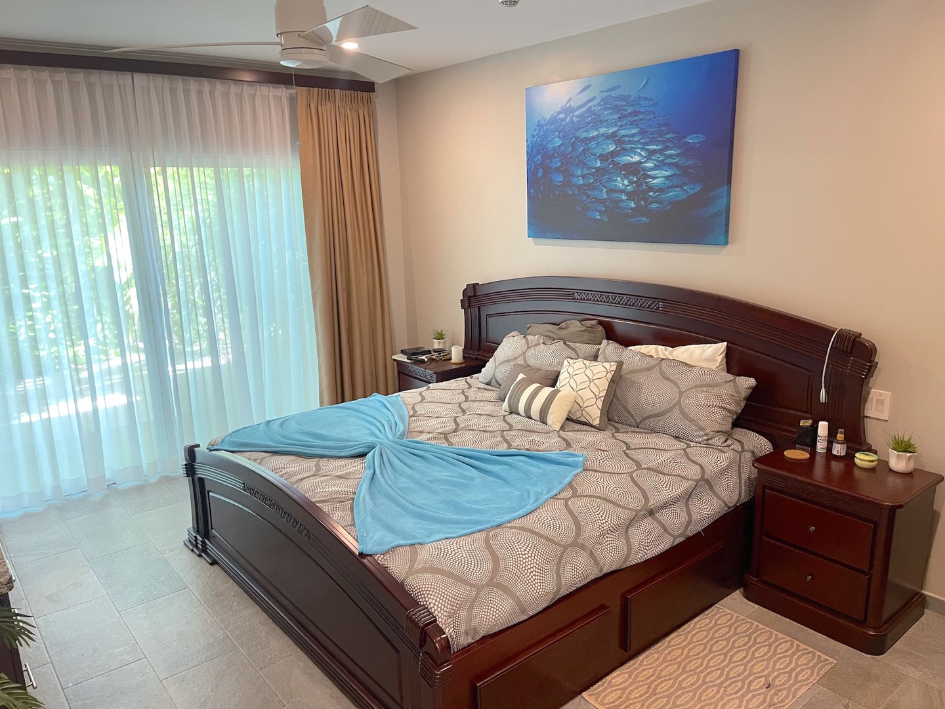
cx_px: 472
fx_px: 682
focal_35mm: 25
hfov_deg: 69.4
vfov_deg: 54.9
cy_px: 354
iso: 400
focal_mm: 5.1
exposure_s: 1/60
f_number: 1.6
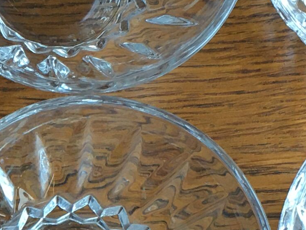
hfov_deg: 12.3
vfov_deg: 9.3
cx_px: -70
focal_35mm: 157
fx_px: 1388
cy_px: 271
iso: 64
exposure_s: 1/33
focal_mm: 4.15
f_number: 2.2
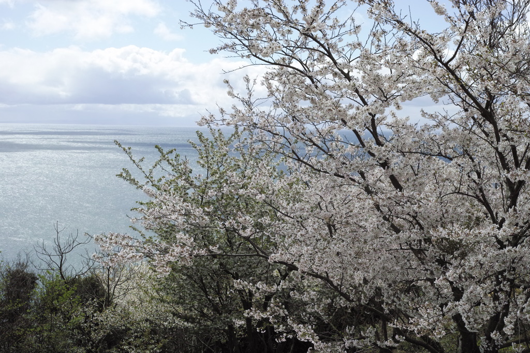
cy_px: 176
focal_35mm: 45
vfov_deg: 29.8
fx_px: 662
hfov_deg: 43.6
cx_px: 265
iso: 400
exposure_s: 1/640
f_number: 10
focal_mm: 30
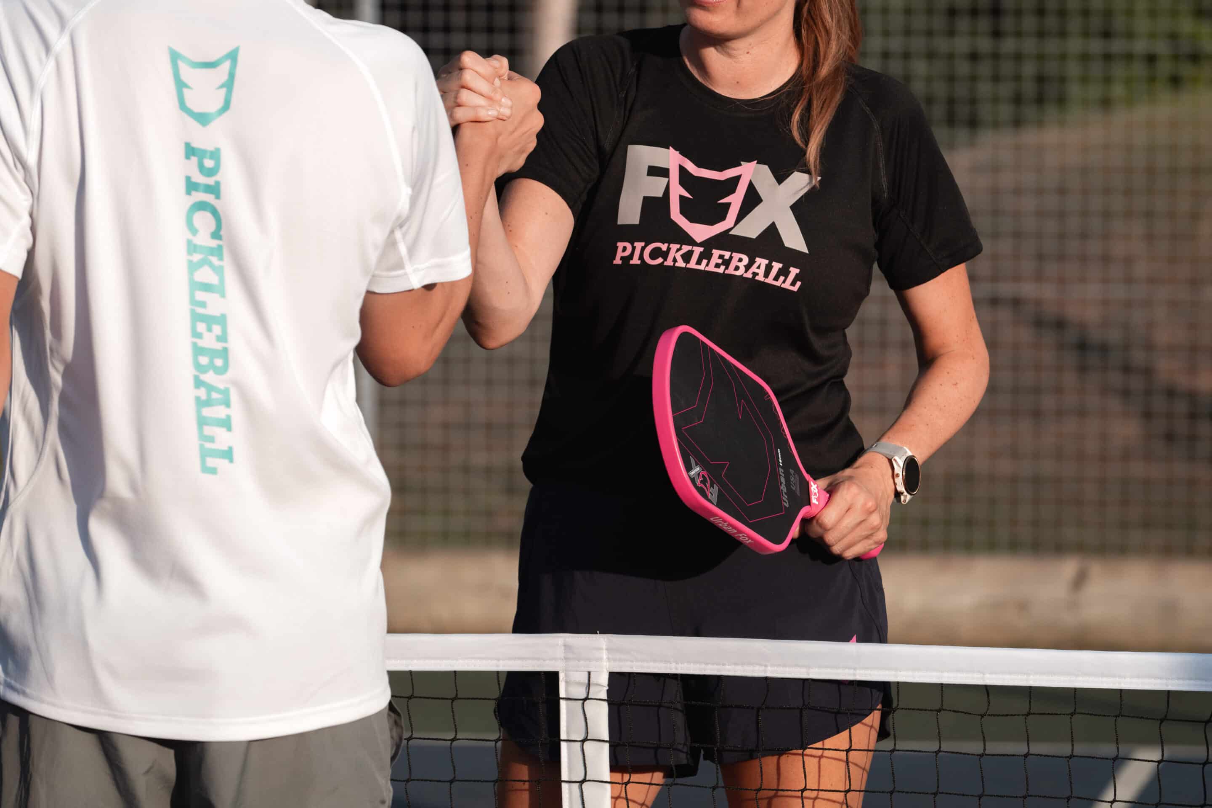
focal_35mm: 200
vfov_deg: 6.9
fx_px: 6733
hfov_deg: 10.3
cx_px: 606
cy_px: 404
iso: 250
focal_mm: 200
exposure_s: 1/2000
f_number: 6.3
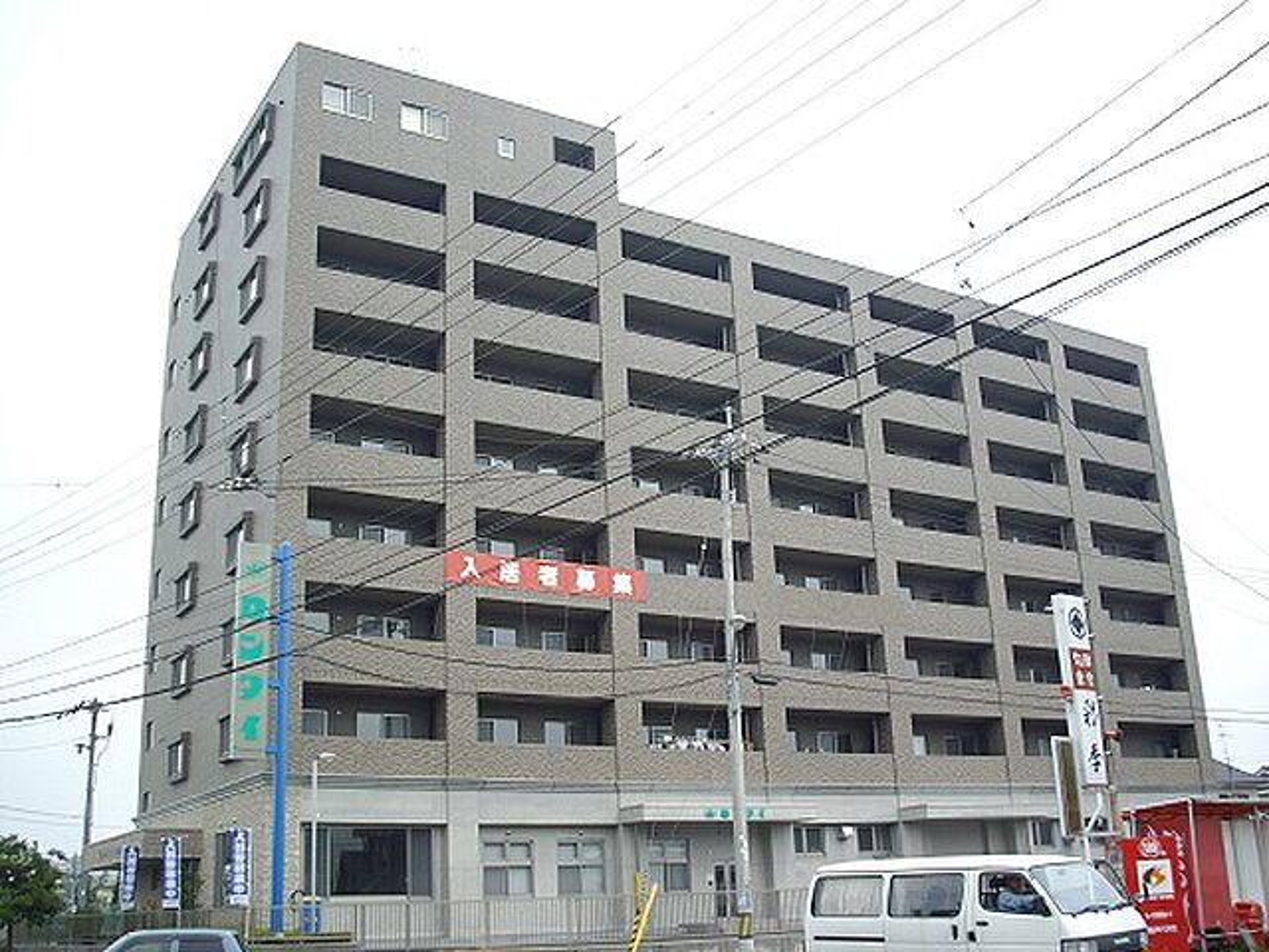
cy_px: 476
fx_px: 1356
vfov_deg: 38.7
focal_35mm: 37
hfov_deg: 50.1
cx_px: 634
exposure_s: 1/160
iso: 80
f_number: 5.6
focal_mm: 6.2
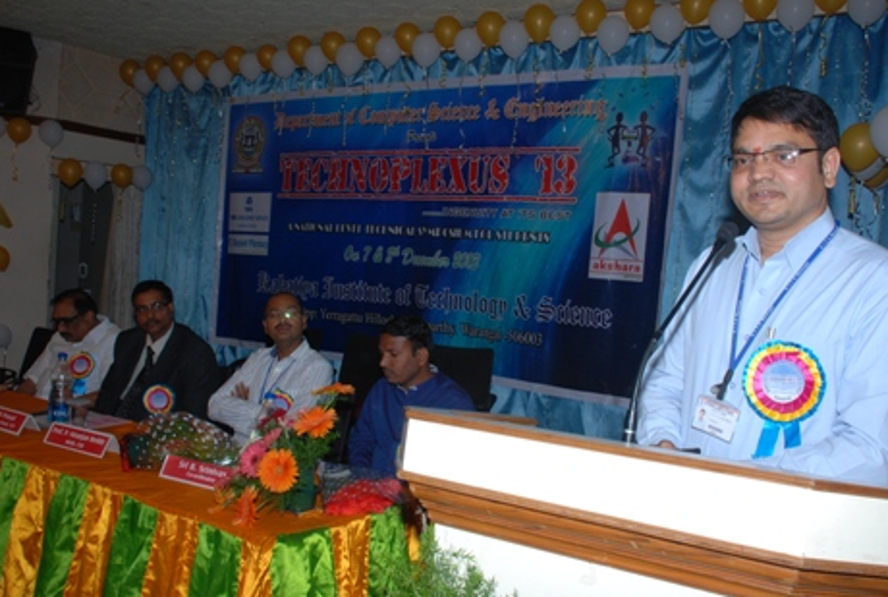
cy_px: 284
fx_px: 841
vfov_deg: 39.1
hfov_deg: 55.6
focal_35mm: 34
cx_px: 478
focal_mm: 20
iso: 200
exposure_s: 1/125
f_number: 8
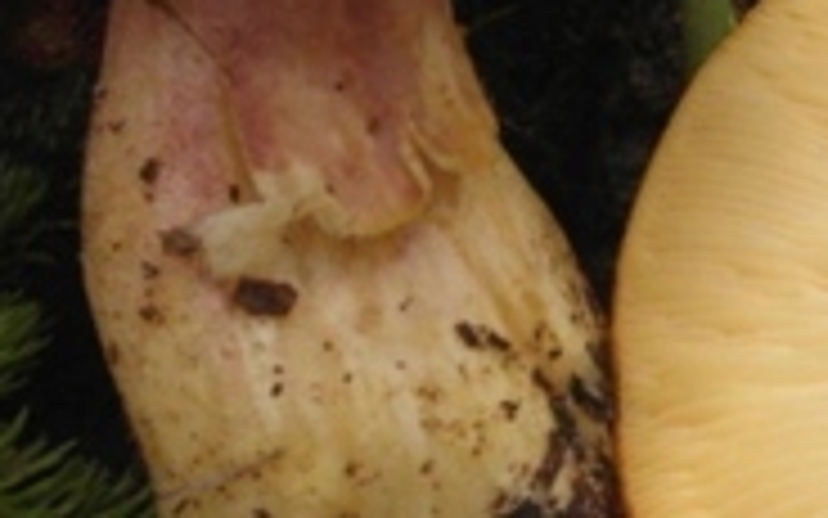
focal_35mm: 138
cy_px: -95
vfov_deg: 9.4
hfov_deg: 14.9
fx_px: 3114
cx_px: 814
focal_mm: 6.5
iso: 400
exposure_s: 1/750
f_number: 7
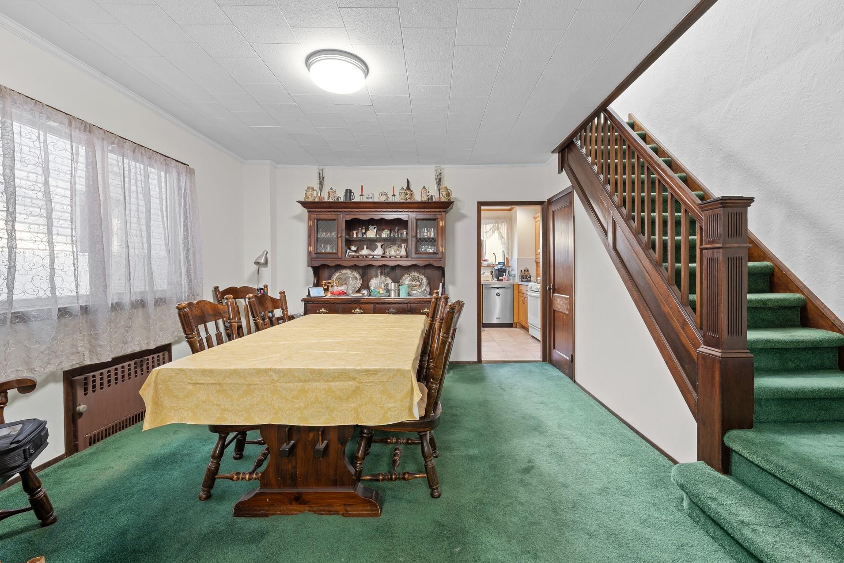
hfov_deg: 100.4
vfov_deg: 77.3
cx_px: 434
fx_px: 352
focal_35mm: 15
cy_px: 279
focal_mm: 14
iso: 250
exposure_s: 1.6
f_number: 10
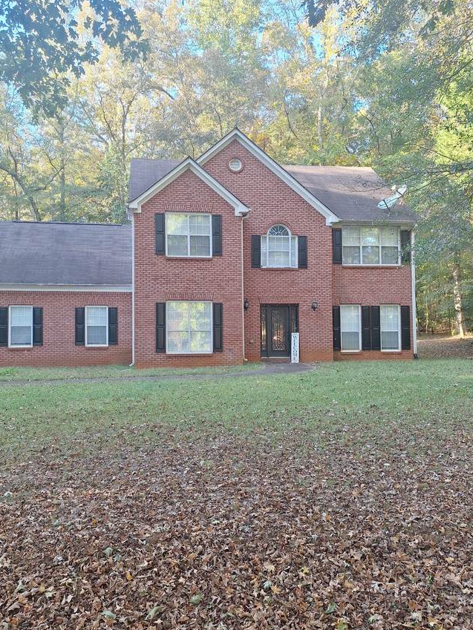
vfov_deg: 67.3
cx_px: 211
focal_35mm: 26
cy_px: 329
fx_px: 474
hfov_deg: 53.0
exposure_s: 1/120
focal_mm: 5.54
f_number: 1.8
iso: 50
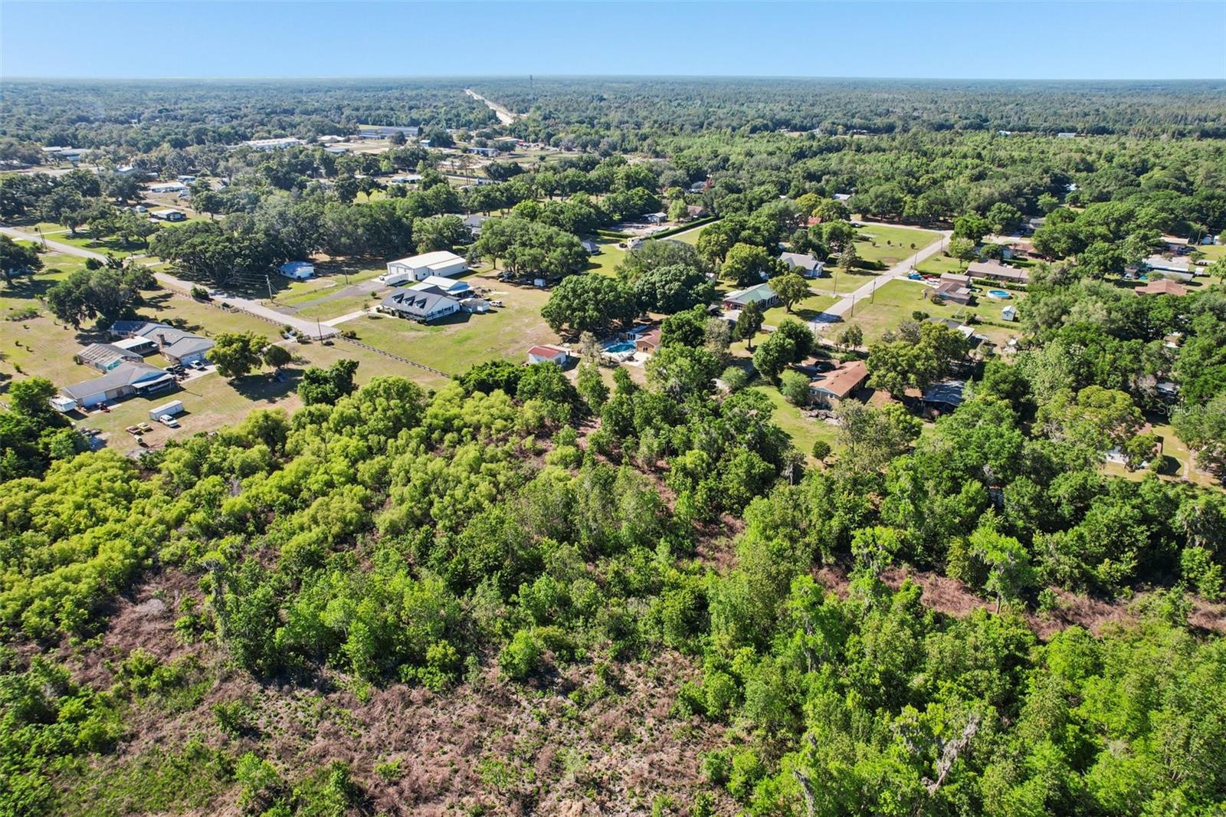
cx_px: 613
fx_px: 749
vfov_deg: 57.2
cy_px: 408
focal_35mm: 22
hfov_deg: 78.6
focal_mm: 8.4
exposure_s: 1/1250
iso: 150
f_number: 2.8
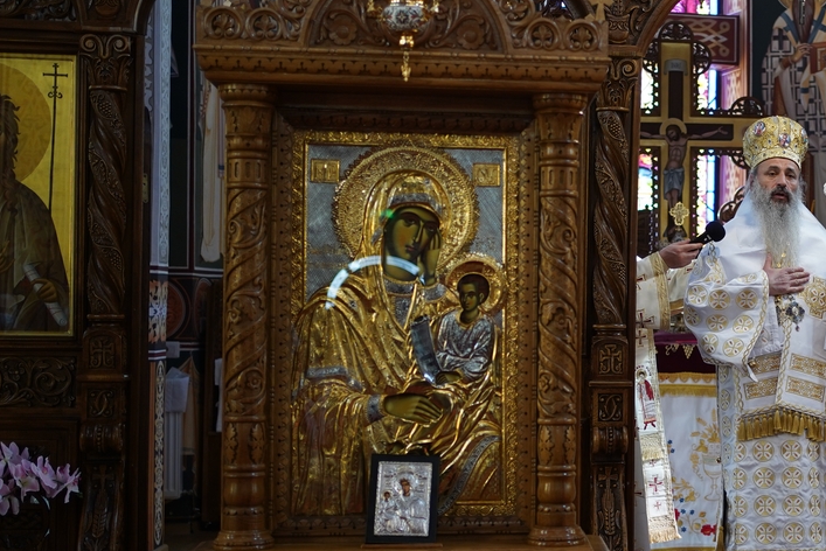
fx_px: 1630
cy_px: 319
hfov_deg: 27.1
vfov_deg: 19.2
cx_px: 794
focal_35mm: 71
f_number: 2
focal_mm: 35
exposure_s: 1/125
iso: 400
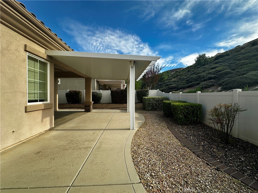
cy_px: 96
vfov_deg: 85.7
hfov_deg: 102.1
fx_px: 104
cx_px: 129
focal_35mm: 14
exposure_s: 1/842
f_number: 2.2
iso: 40
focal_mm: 2.22
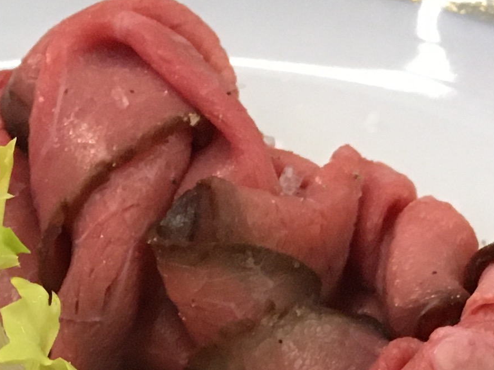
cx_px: 127
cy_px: 796
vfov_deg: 10.2
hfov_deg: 14.9
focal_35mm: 132
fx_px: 1883
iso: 200
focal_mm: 4.15
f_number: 2.2
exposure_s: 1/33
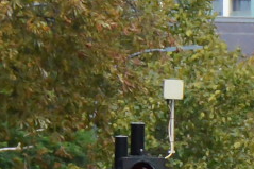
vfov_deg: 1.6
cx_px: 363
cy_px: 275
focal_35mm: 852
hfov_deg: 2.4
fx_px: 6007
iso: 1600
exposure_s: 1/1000
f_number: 11
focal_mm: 170
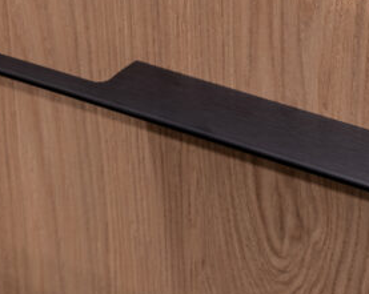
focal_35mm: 177
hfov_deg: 10.9
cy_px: -33
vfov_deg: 8.6
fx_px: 1931
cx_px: 321
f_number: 7.1
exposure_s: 1/30
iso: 400
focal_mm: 51
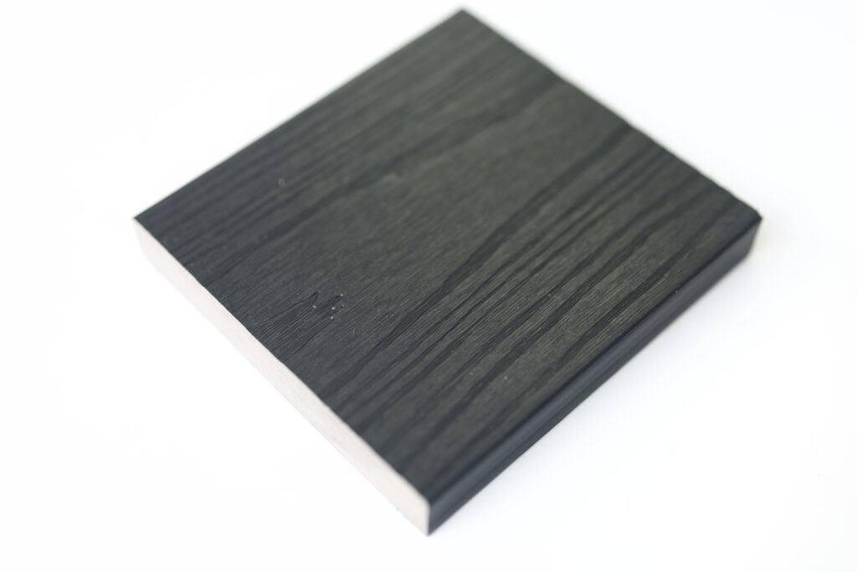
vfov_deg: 27.0
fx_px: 1190
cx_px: 428
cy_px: 286
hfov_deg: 39.6
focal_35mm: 50
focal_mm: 50
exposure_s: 1/250
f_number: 1.8
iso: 500
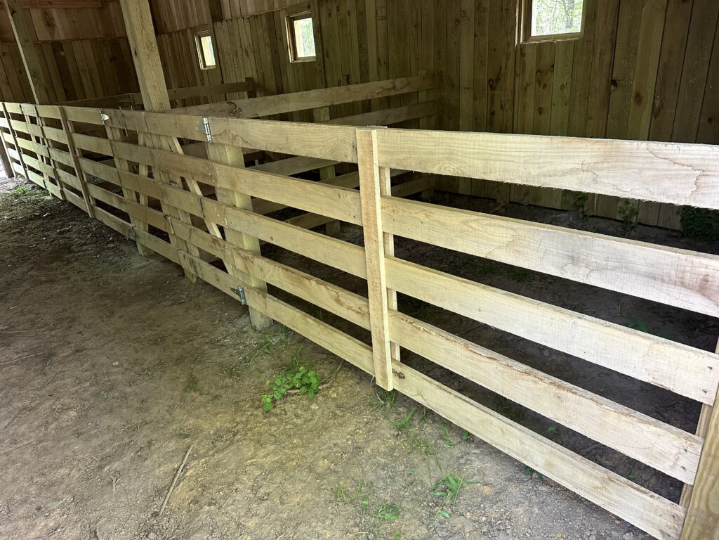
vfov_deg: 56.8
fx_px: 498
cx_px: 360
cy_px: 270
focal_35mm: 24
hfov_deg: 71.6
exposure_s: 1/95
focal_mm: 6.86
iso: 250
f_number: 1.78
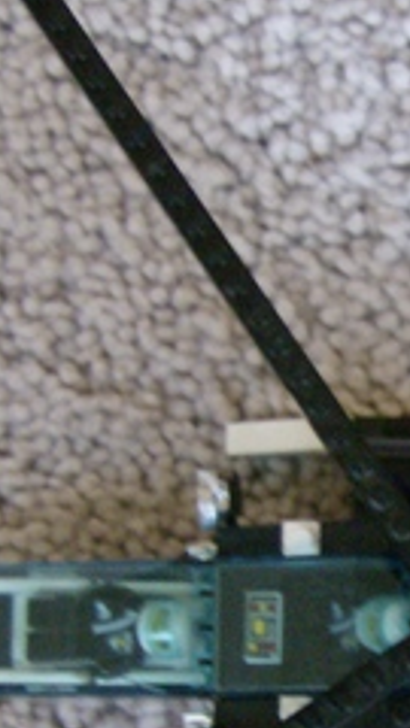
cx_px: 440
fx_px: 2223
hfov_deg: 10.4
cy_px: 598
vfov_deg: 18.4
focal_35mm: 115
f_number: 2.8
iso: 200
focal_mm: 6
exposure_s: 1/8.65
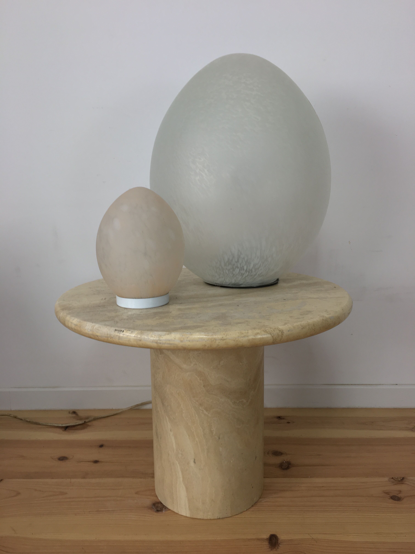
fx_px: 464
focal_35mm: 29
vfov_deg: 61.7
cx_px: 208
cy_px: 277
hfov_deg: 48.2
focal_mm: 4.15
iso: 32
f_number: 2.2
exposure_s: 1/50
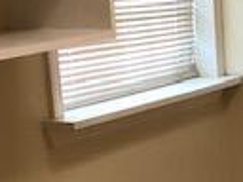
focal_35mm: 140
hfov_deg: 13.2
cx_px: 374
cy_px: 231
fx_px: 983
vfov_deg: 10.4
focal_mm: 4
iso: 64
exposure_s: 1/15
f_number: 1.8
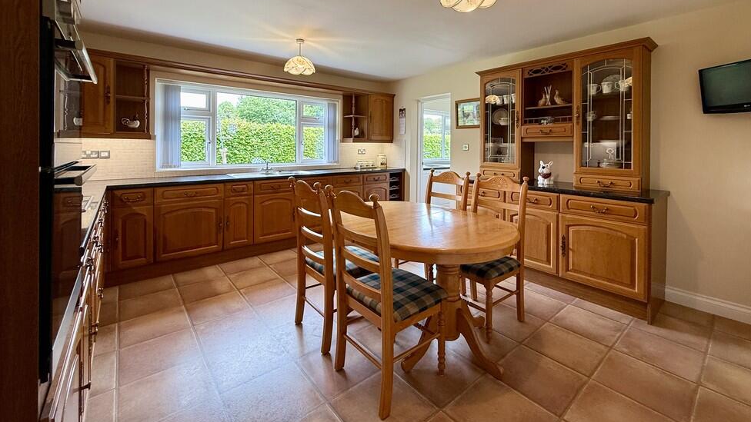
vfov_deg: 65.6
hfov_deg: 99.3
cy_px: 148
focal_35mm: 16
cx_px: 393
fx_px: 319
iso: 100
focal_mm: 2.22
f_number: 2.2
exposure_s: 1/100
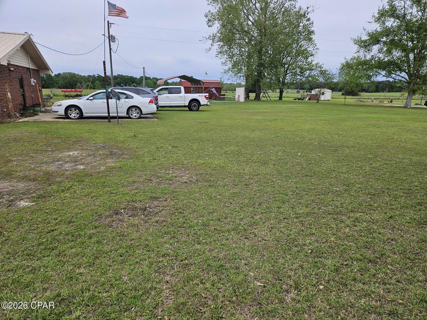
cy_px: 160
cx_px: 214
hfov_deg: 73.9
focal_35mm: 23
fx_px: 284
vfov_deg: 58.9
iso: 25
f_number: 1.8
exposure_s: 1/981
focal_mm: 5.4
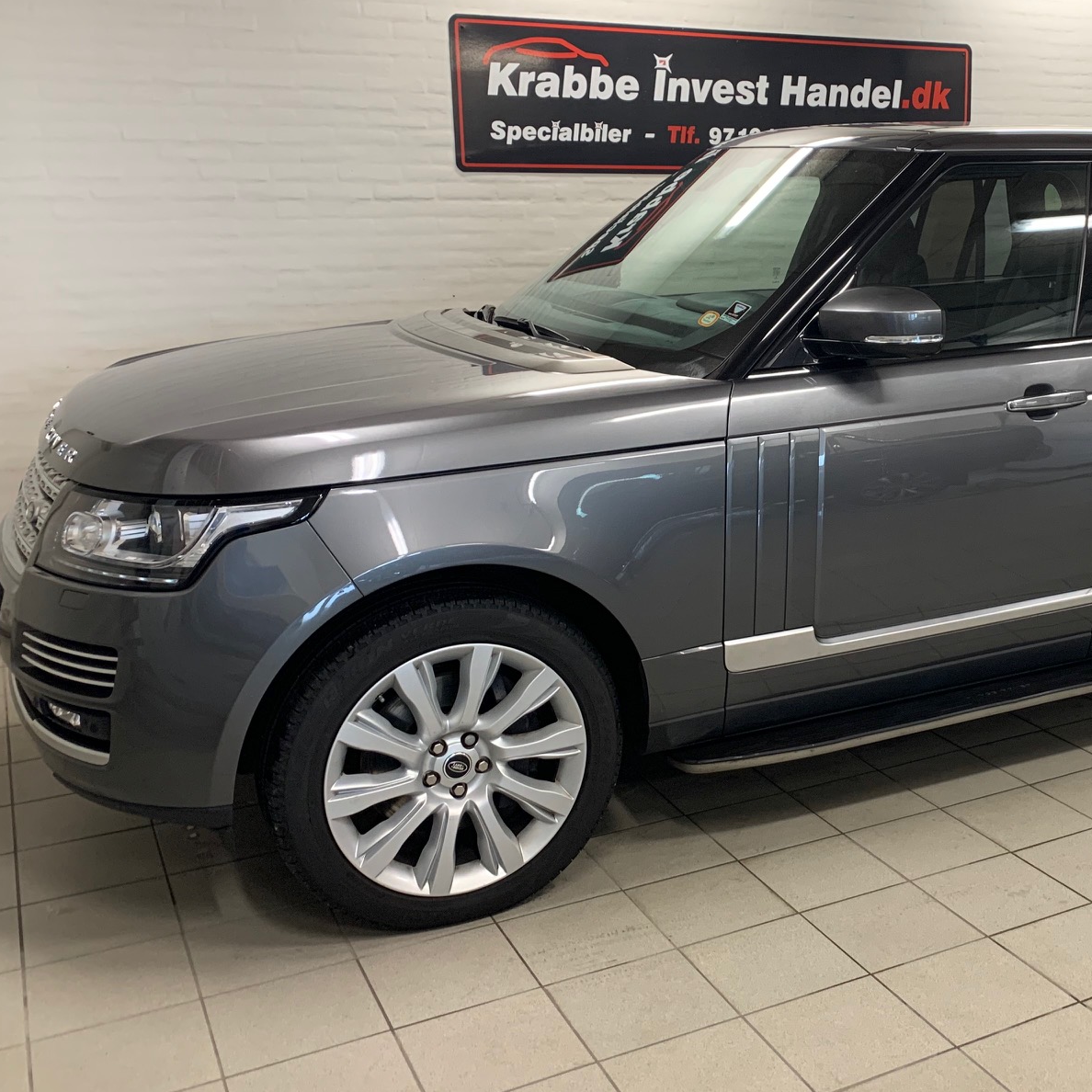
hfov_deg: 41.4
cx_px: 833
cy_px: 450
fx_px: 1392
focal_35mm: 39
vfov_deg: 42.7
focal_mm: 4.25
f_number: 1.8
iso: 125
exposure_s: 1/50
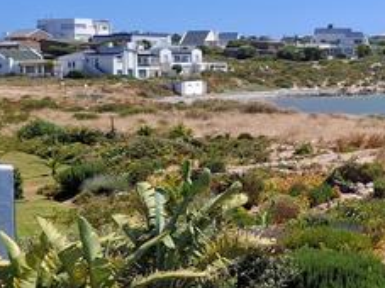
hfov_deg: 19.9
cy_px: 66
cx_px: 536
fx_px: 978
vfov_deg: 16.7
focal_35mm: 88
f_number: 1.8
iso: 32
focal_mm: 4.69
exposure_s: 1/2119
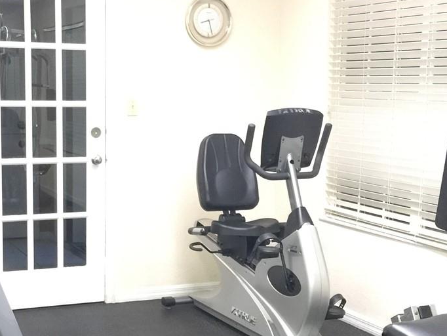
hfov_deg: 28.5
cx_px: 187
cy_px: 210
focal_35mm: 68
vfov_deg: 21.6
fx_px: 878
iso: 125
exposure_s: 1/15
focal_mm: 4.15
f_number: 2.2
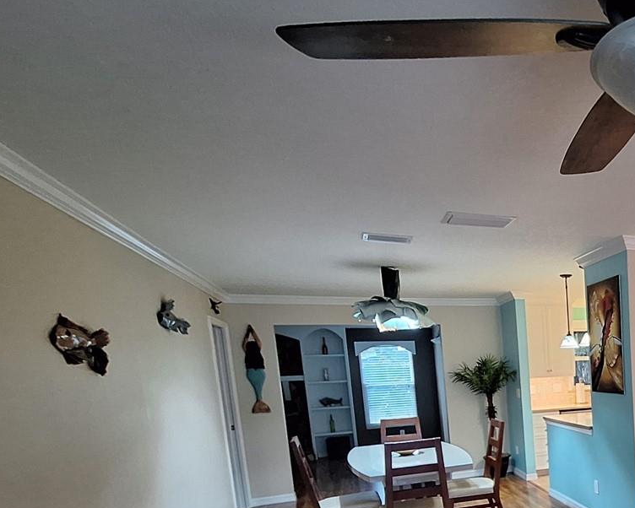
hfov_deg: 51.0
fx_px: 508
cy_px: 424
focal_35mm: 27
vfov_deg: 49.3
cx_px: 641
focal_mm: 1.74
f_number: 2.2
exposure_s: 1/24
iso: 320
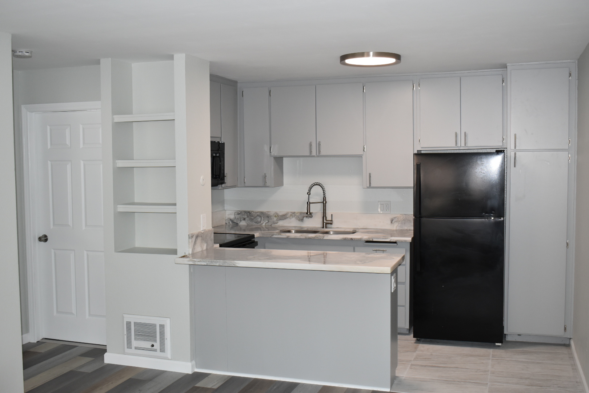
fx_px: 638
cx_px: 294
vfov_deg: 34.2
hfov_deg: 49.6
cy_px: 196
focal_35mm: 39
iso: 800
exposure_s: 1/100
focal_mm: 26
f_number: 5
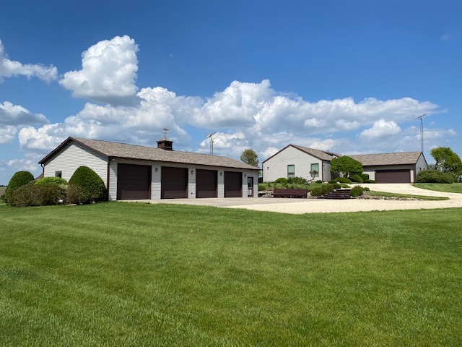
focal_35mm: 26
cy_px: 174
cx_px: 231
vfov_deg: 53.1
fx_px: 347
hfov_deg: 67.3
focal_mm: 4.25
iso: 32
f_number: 1.8
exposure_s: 1/4608
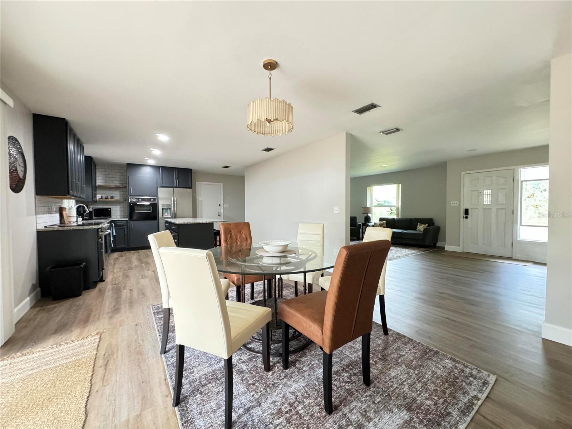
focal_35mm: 14
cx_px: 286
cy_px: 214
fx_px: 231
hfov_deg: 102.1
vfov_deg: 85.7
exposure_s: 1/60
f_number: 2.2
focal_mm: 2.22
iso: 1000
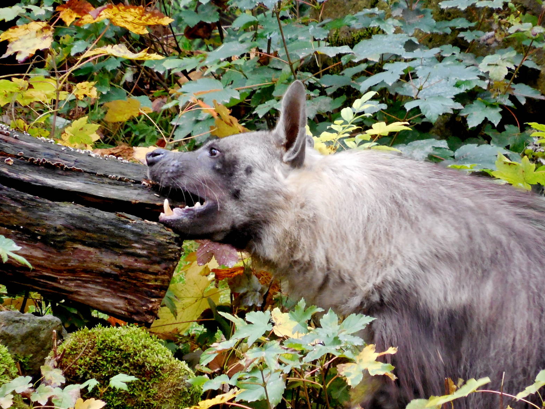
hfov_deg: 5.5
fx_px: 5652
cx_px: 271
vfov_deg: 4.1
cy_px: 207
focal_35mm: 359
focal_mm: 63
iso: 800
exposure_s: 1/30
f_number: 5.9
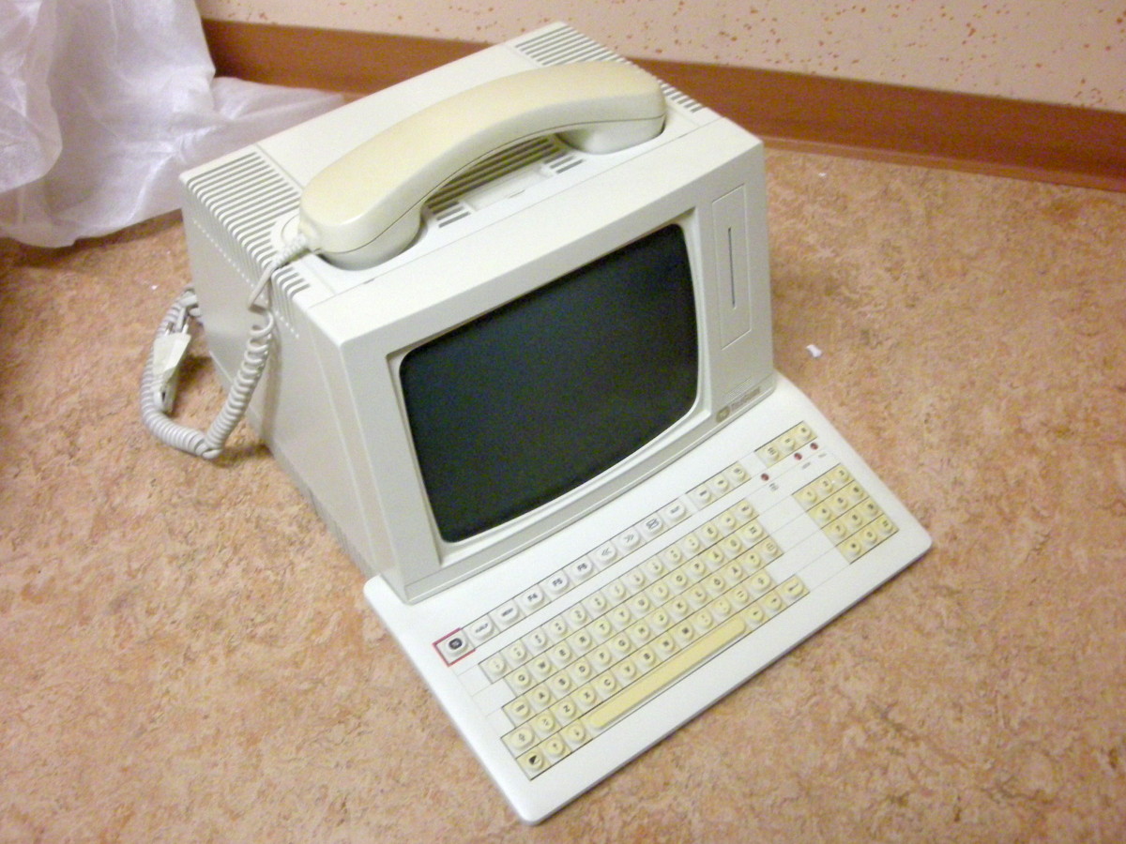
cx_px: 563
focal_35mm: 35
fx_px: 1138
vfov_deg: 40.7
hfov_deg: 52.6
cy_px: 422
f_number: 2.8
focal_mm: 5.7
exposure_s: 1/30
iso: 400
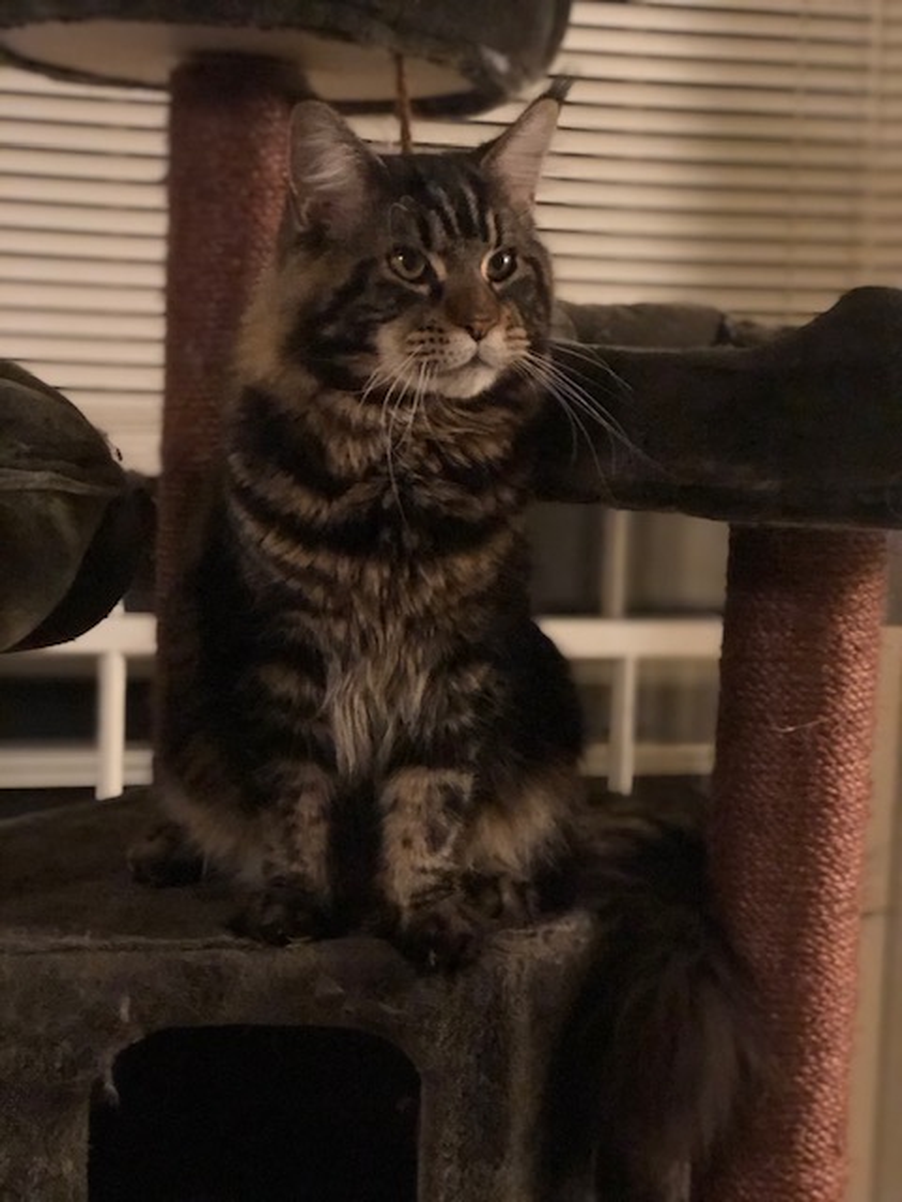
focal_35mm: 57
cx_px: 451
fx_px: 1980
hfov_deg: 25.7
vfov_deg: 33.8
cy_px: 601
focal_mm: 6.6
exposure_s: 1/30
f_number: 2.8
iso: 1250
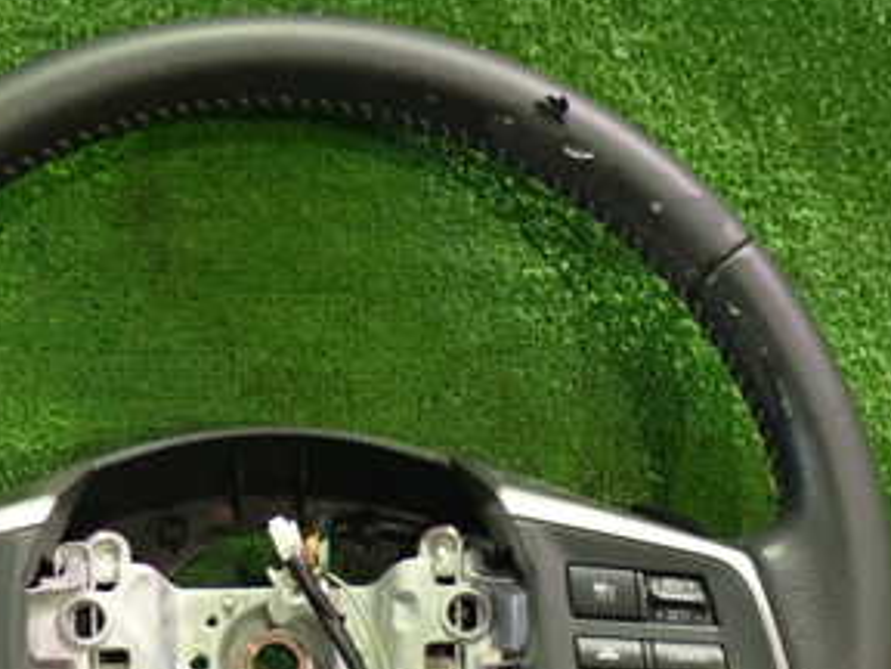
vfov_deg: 19.2
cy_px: 647
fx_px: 1930
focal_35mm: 75
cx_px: 285
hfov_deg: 25.8
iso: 800
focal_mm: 6.37
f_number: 2.5
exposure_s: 1/15
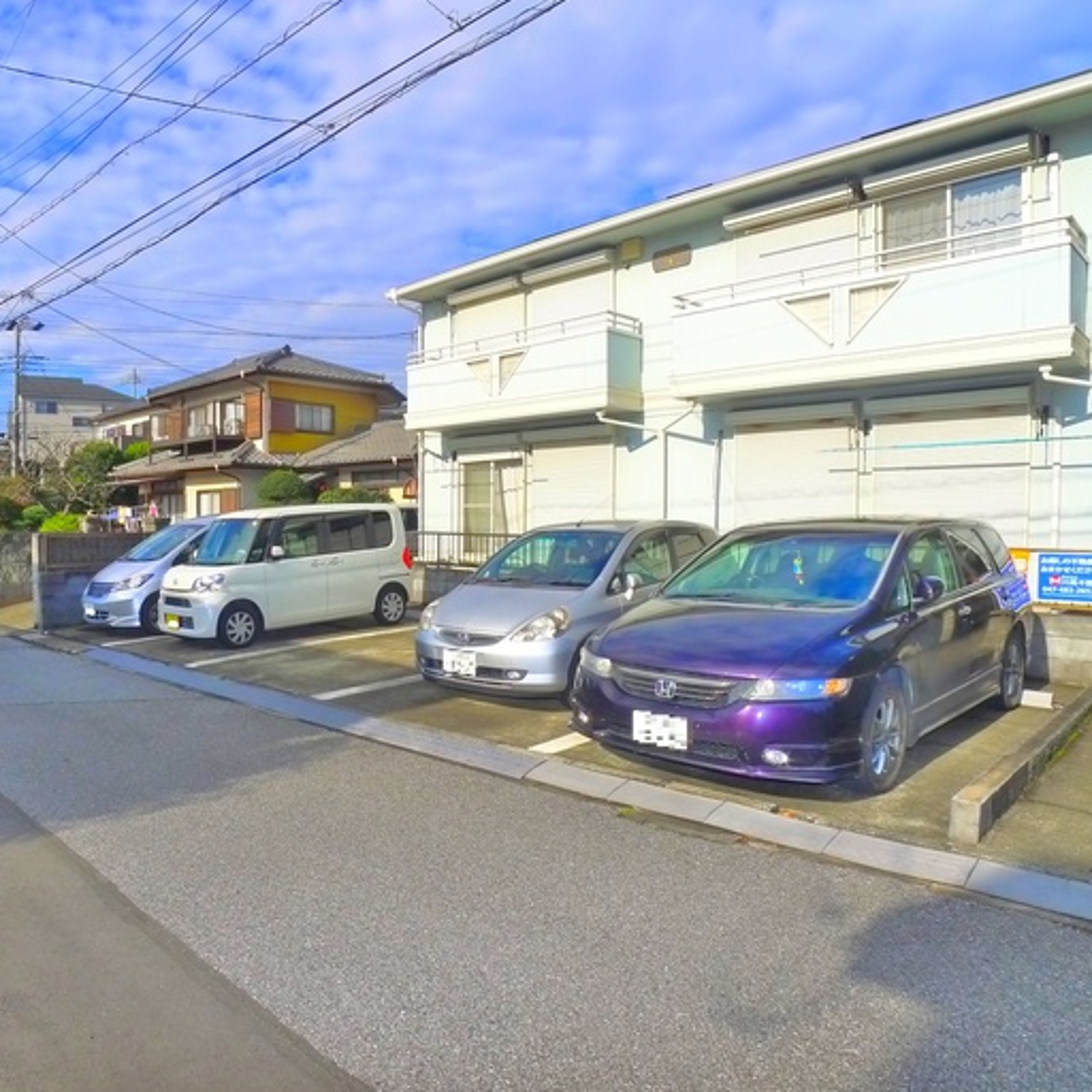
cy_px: 547
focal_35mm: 29
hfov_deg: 54.6
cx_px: 371
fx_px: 1035
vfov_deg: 55.6
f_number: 4.5
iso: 400
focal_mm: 5.1
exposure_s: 1/1000
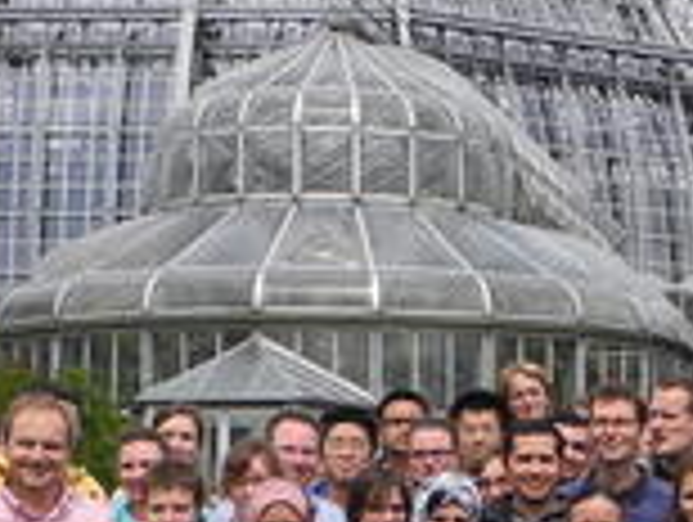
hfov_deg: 10.0
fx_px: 3729
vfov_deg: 8.0
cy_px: 470
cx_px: 1300
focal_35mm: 186
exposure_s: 1/955
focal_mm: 8.8
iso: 100
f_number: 4
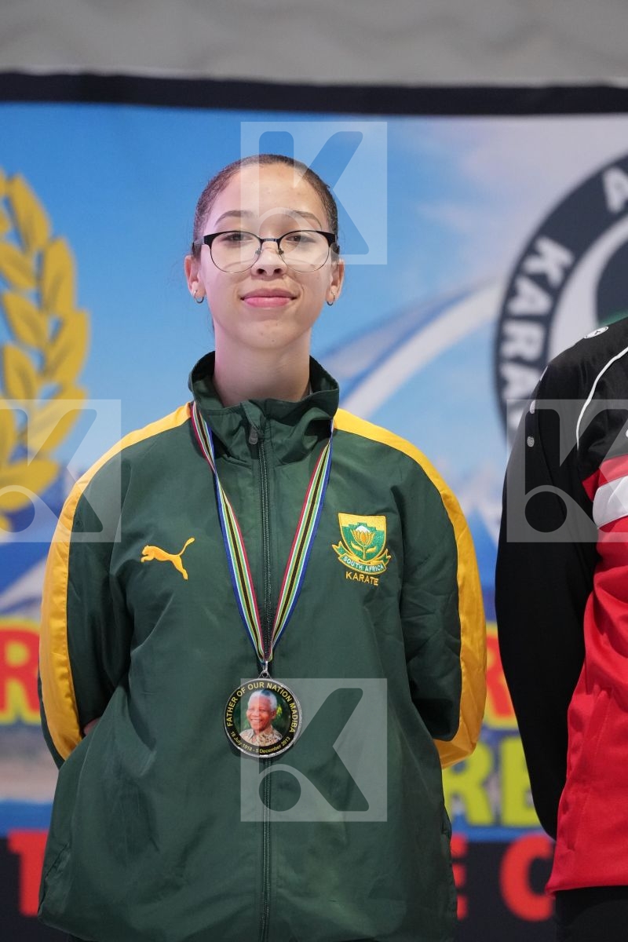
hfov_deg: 4.6
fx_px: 7849
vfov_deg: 6.9
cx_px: 314
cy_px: 471
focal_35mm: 300
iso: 3200
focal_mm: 200
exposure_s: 1/250
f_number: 2.8
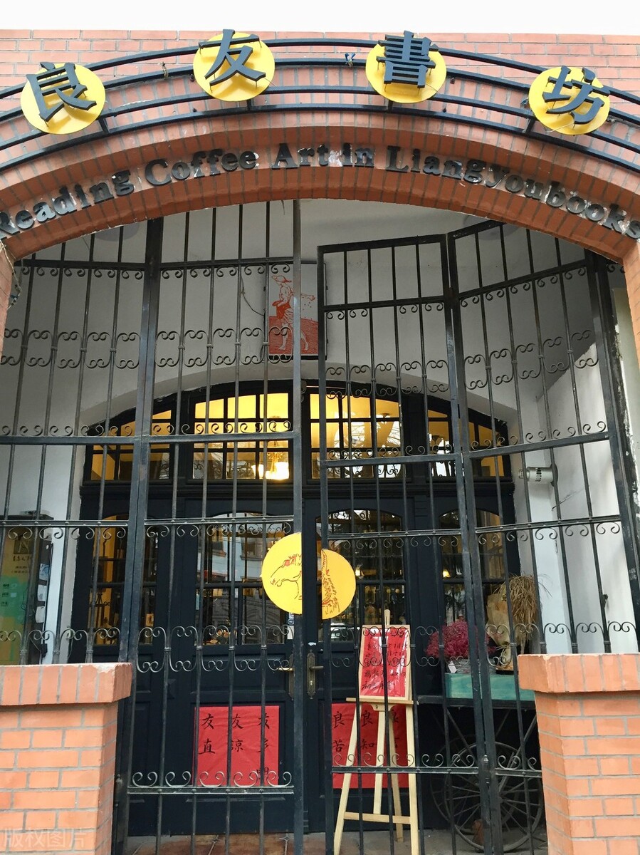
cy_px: 428
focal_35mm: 29
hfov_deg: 48.2
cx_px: 320
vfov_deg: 61.7
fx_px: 715
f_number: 2.2
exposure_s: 1/33
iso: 125
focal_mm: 4.15
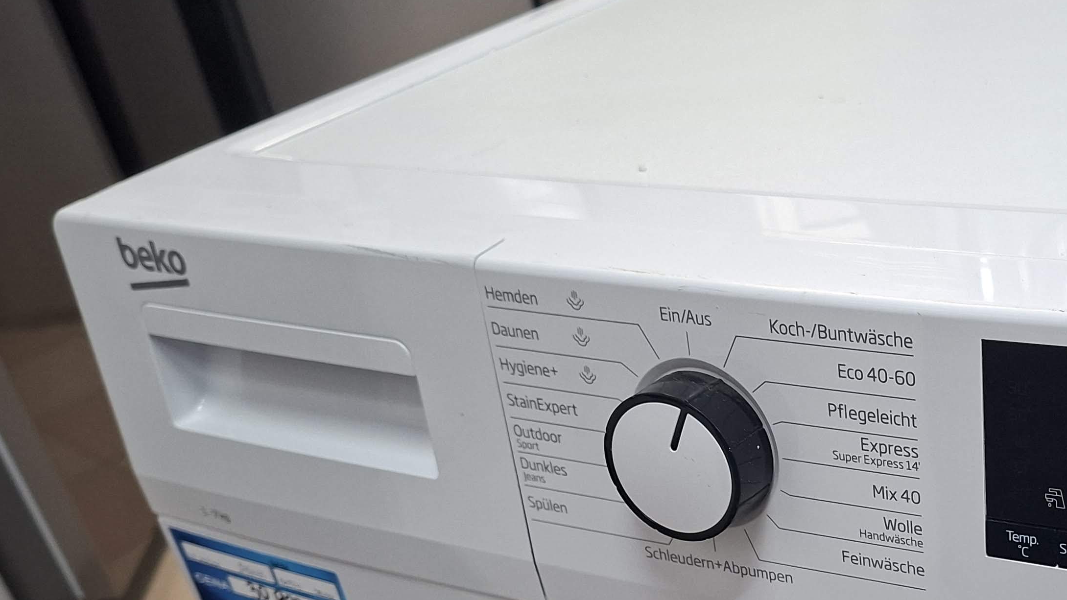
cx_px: 924
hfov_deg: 41.6
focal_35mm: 46
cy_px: 564
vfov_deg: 25.0
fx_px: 1302
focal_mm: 5.54
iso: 250
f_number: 1.8
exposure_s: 1/50
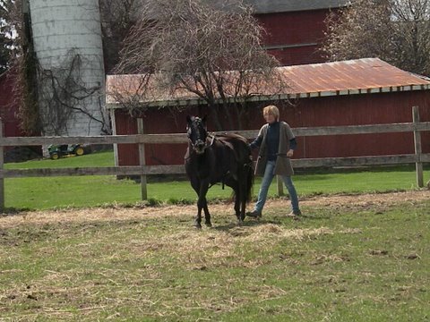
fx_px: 1242
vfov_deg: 14.8
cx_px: 215
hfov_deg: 19.6
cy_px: 161
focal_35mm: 100
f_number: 5
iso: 640
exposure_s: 1/2833
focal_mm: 17.9
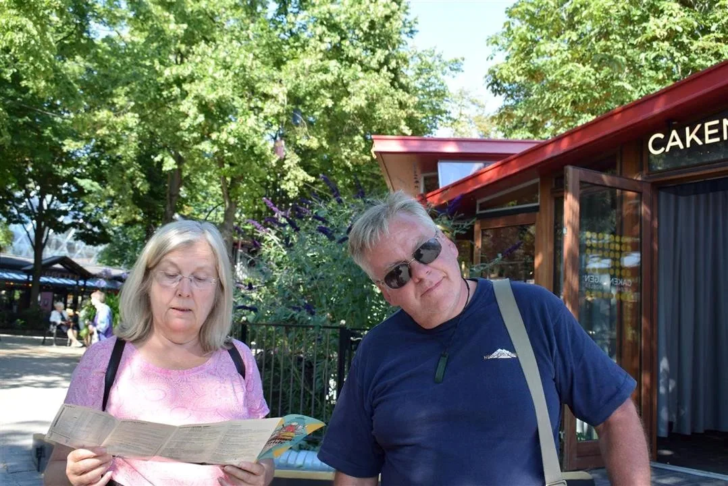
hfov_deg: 53.1
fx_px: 728
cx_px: 364
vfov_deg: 36.9
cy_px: 243
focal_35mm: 36
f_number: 8
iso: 400
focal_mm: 24
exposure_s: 1/250
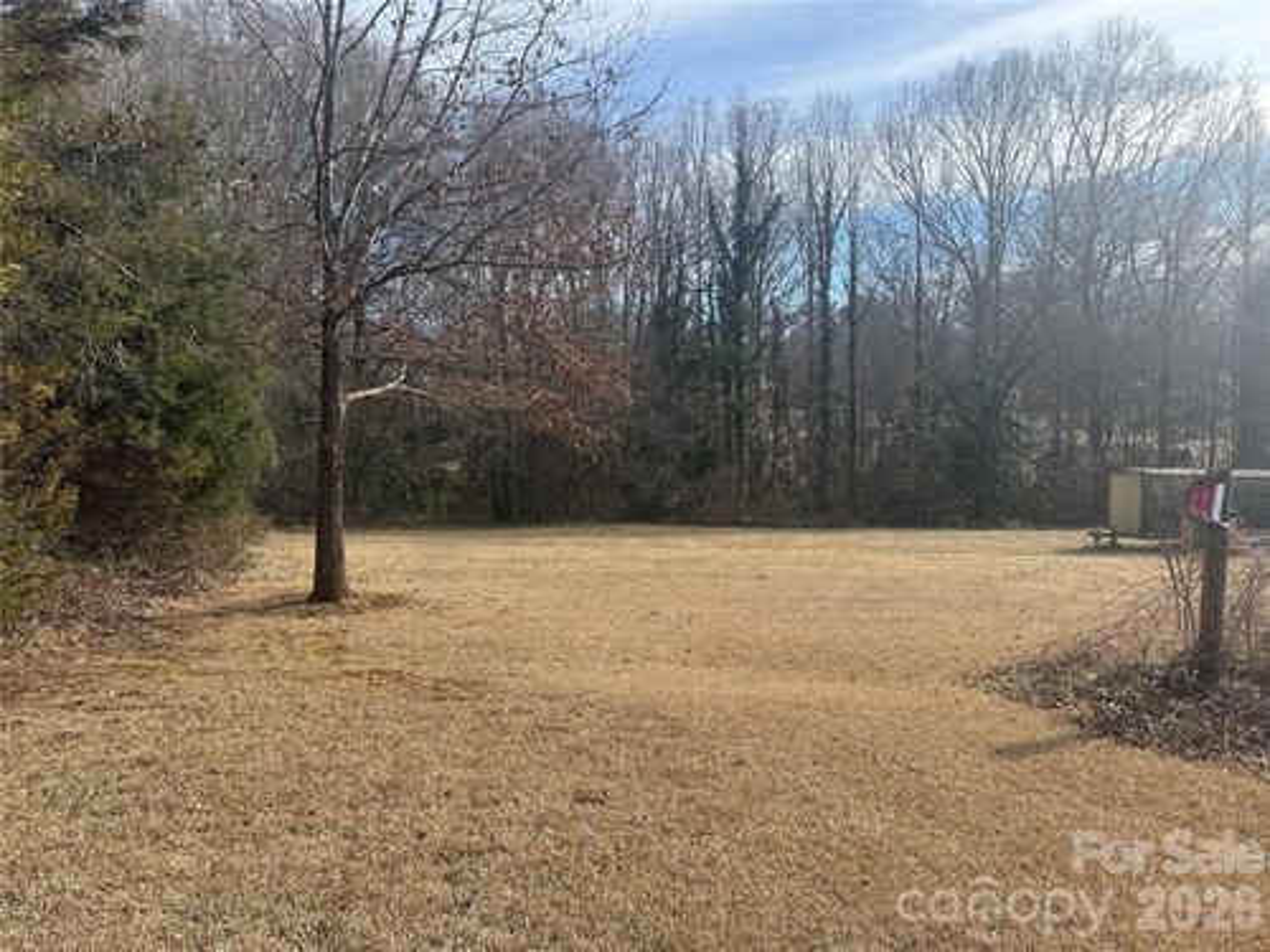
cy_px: 476
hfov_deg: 71.6
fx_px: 881
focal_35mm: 24
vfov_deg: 56.8
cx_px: 635
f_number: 1.78
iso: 80
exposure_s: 1/2703
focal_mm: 6.76
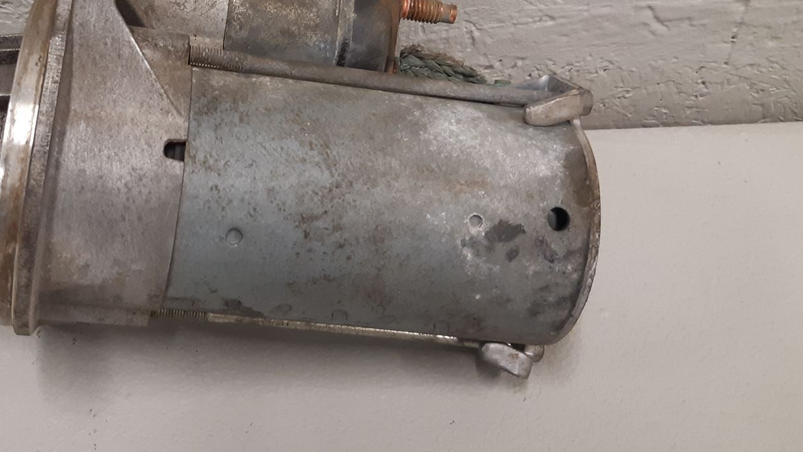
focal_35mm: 47
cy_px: 46
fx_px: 1001
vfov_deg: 24.7
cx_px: 254
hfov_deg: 43.0
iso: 160
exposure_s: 1/50
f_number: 1.7
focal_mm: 3.93
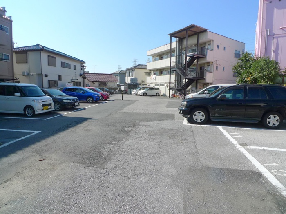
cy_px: 107
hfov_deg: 71.6
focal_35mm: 24
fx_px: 198
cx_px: 143
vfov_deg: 56.8
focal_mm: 5.1
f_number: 4
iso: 80
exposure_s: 1/800
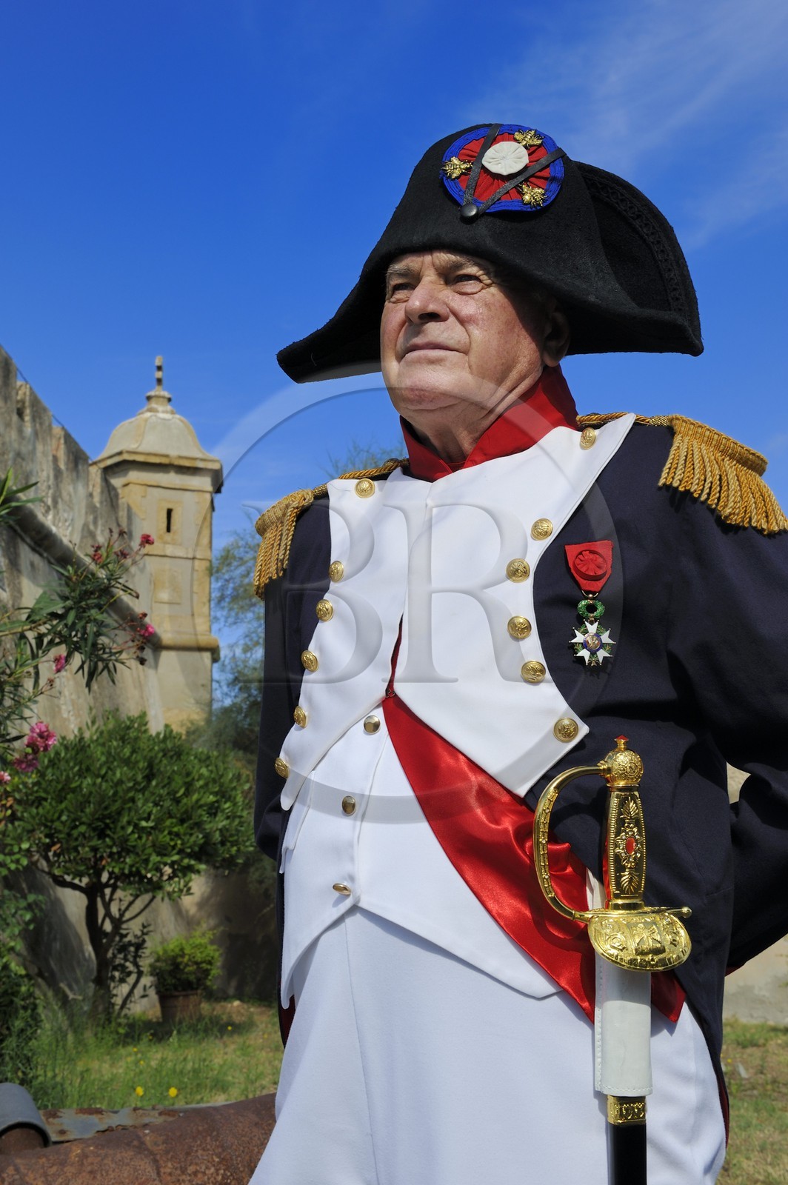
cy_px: 592
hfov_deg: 28.0
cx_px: 394
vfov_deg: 41.1
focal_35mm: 48
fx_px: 1579
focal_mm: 48
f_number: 14
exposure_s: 1/200
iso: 200
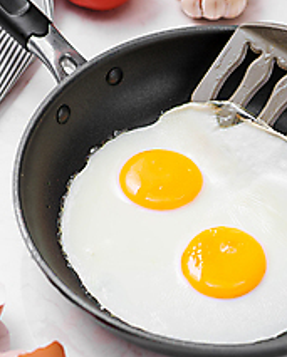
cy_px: 194
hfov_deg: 8.4
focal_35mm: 185
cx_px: 211
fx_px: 1960
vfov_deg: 10.4
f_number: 5
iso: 80
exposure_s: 1/160
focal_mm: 105
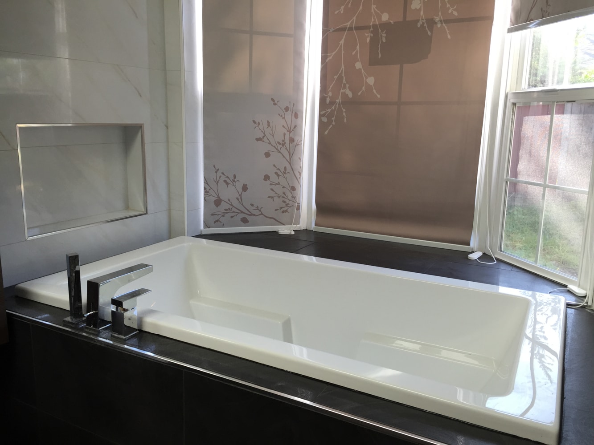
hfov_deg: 61.7
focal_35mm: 29
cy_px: 222
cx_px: 297
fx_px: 498
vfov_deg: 48.2
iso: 40
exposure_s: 1/60
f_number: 2.2
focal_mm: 4.15
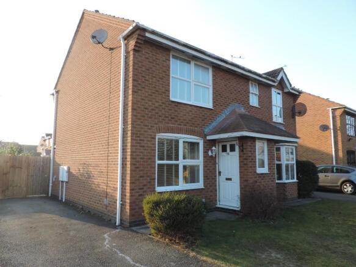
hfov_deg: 71.6
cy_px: 134
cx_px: 178
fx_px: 247
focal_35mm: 24
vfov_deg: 56.8
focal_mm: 4.3
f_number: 3
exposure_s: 1/160
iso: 80
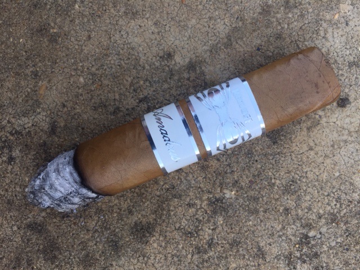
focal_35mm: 29
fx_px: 302
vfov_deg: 48.2
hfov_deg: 61.7
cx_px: 180
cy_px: 135
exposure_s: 1/257
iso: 32
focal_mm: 4.15
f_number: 2.2
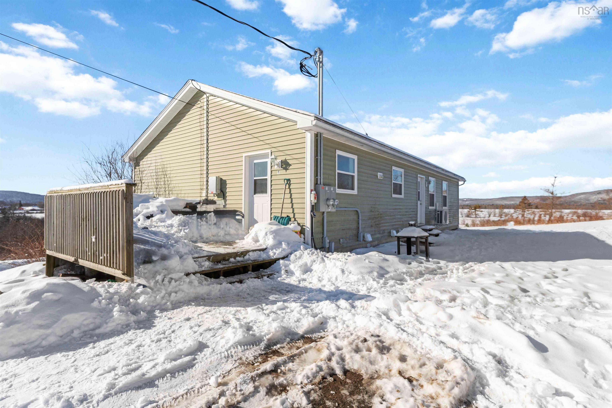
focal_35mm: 18
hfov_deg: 90.0
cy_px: 204
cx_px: 306
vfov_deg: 67.4
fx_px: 306
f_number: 4
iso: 100
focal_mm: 12
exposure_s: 1/1600
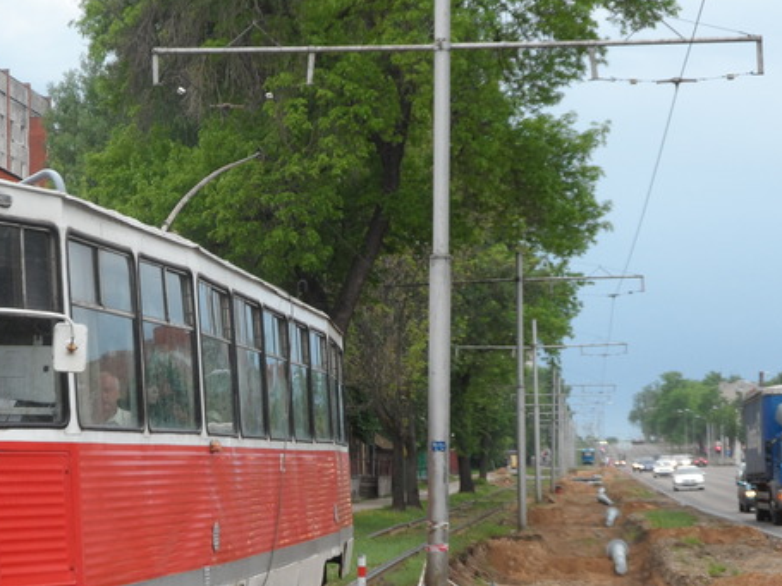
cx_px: 162
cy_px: 380
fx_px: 2123
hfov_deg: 20.6
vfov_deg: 15.7
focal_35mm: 94
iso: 80
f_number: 4.1
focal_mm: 9.8
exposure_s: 1/90
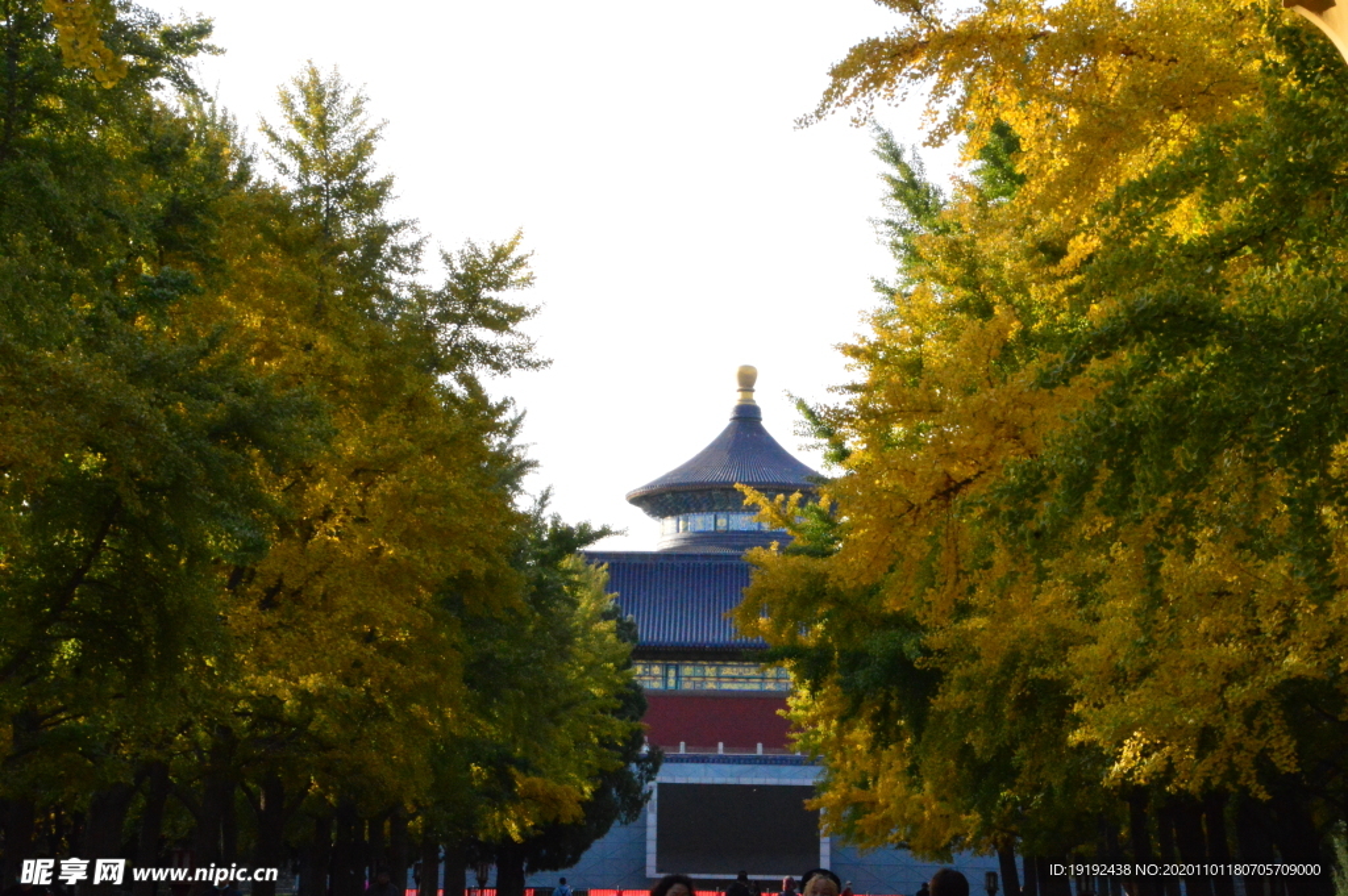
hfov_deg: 27.0
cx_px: 674
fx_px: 2806
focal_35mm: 75
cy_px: 448
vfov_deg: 18.2
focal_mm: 50
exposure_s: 1/250
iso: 5000
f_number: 32
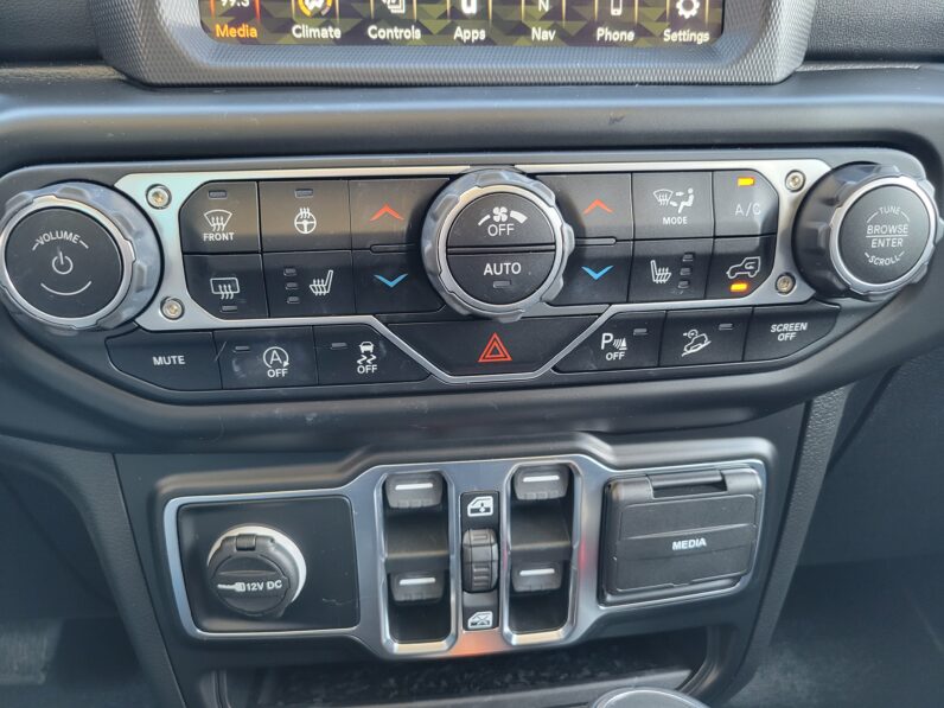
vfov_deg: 53.1
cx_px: 472
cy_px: 354
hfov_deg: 67.3
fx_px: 709
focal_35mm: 26
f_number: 1.8
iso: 250
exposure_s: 1/40
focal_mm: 5.4
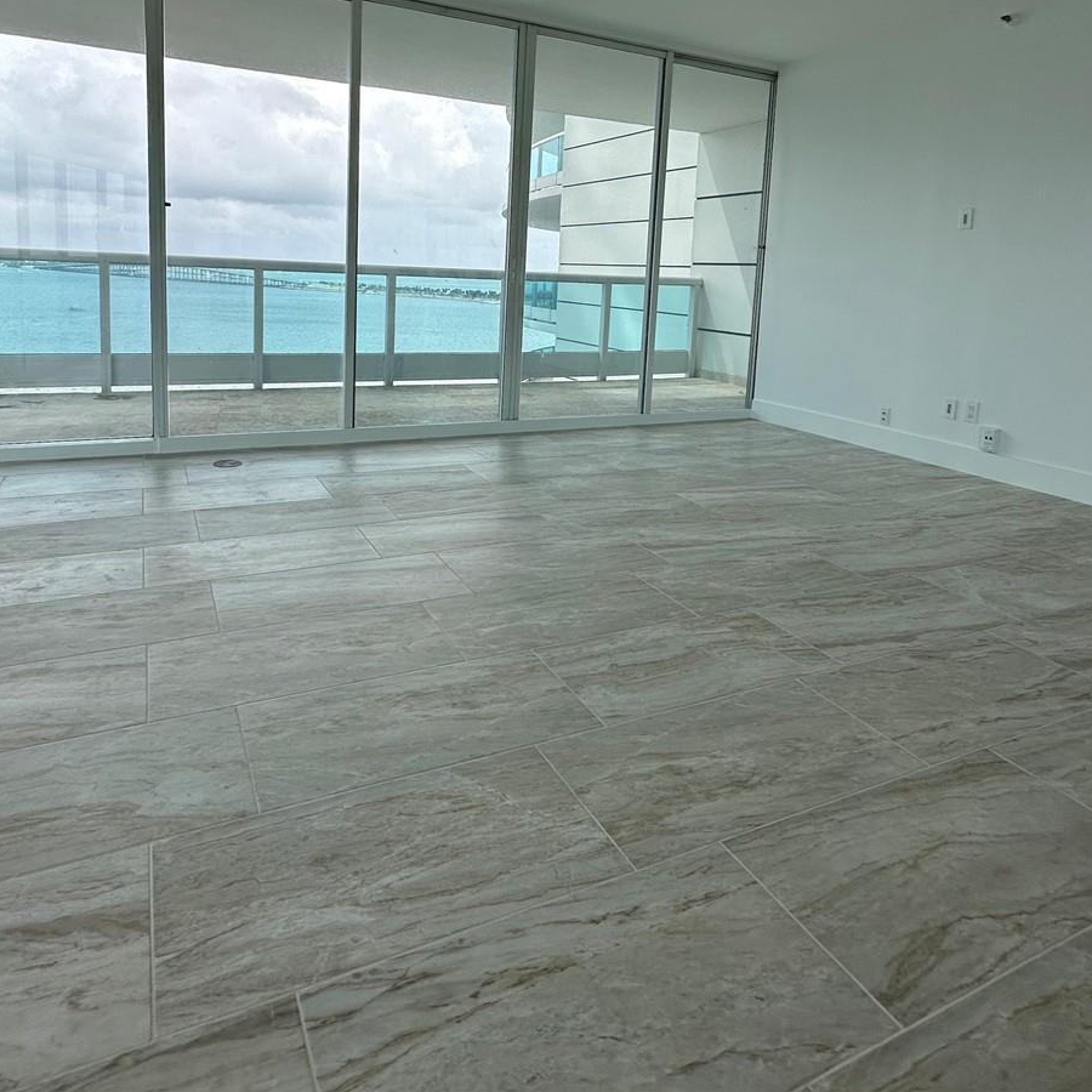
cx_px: 501
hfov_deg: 69.5
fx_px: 785
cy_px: 365
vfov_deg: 67.7
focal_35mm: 22
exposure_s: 1/447
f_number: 2.2
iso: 40
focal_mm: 2.22
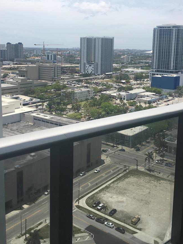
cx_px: 98
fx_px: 282
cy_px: 99
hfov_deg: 36.0
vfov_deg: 46.5
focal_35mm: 40
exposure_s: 1/2137
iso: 25
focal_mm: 4.15
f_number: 2.2
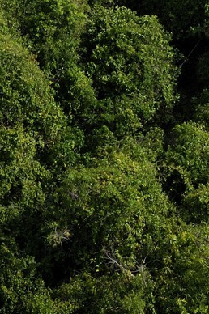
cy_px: -289
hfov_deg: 10.5
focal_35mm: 128
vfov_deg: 13.9
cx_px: 240
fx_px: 1117
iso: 200
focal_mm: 31
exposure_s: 1/160
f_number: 13
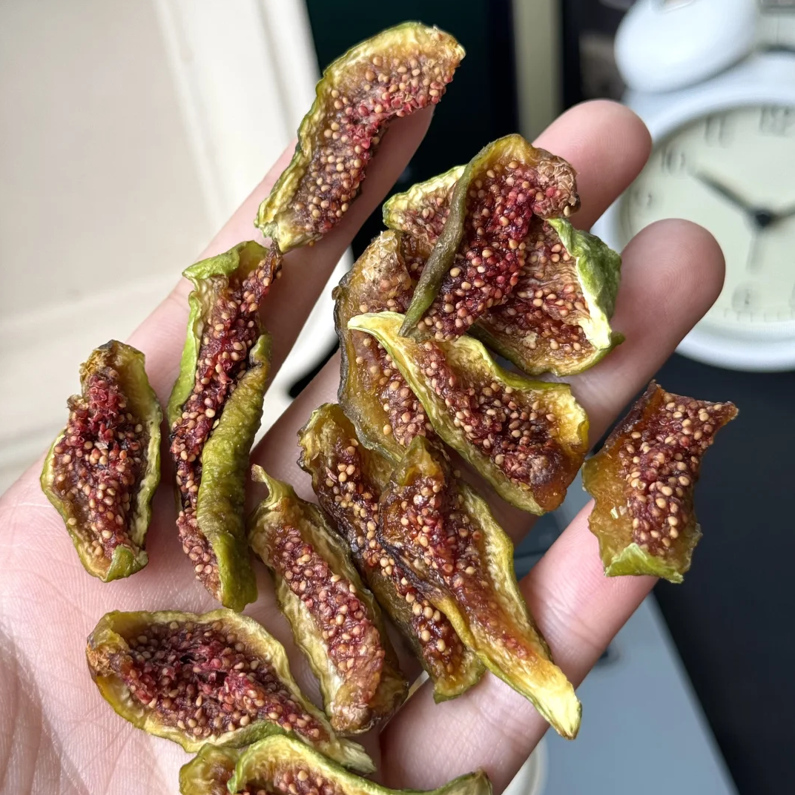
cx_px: 398
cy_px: 369
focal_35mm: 57
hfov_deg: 30.0
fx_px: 1481
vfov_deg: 30.0
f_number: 1.78
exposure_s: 1/121
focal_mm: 6.76
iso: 50
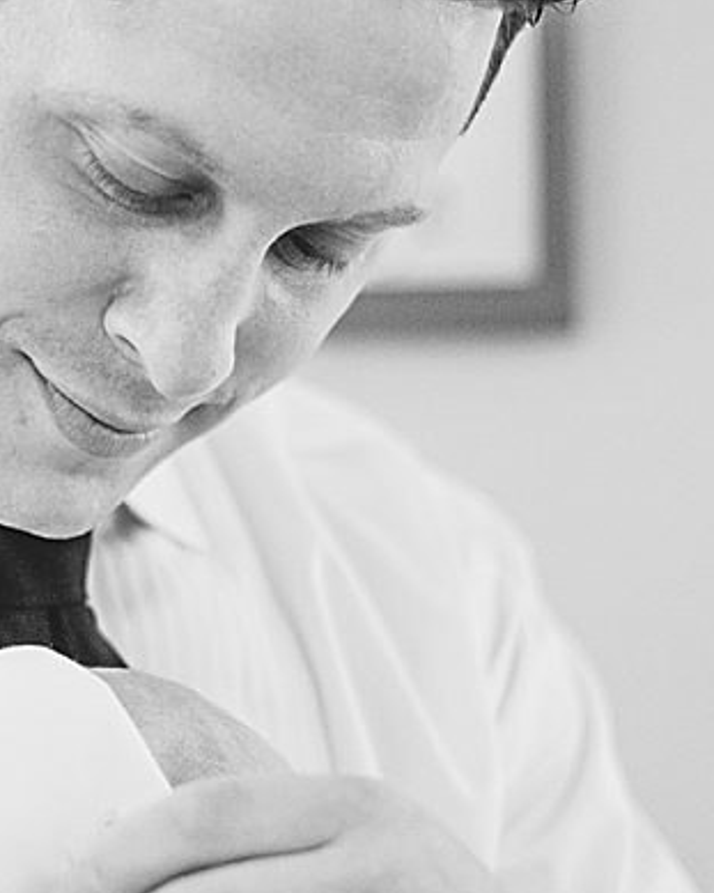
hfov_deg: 9.1
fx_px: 4492
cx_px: 140
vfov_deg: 11.3
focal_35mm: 170
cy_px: 560
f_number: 1.4
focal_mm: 50
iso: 800
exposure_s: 1/250
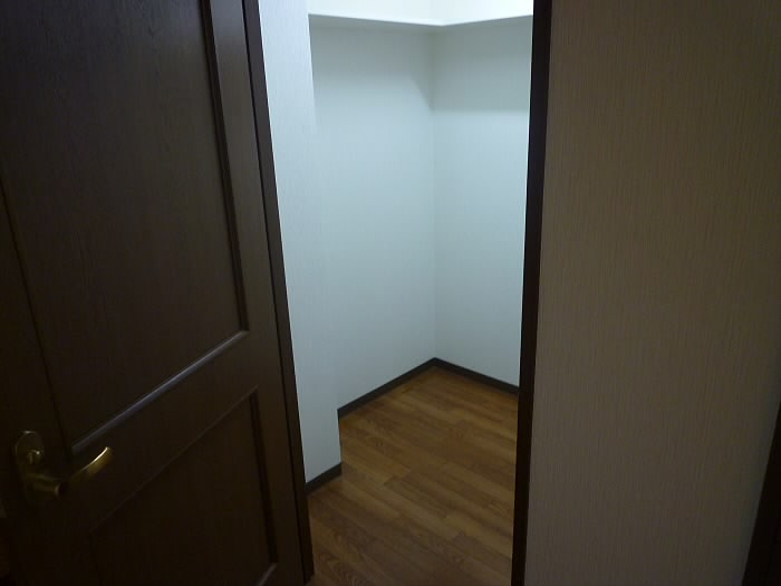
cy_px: 293
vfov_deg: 54.9
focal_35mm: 25
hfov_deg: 69.4
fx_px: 564
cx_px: 390
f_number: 2.8
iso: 250
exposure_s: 1/30
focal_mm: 4.4
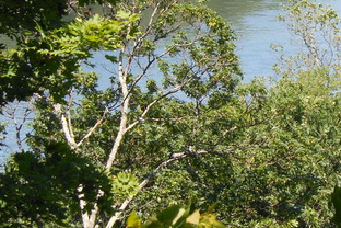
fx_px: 3353
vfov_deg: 3.9
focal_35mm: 354
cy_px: 47
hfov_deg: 5.8
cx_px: 248
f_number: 5.5
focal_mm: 29.8
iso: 80
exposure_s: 1/160
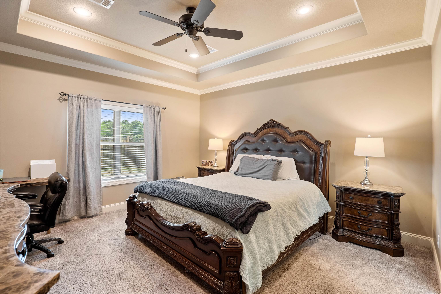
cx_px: 220
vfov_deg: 73.7
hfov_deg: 96.7
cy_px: 147
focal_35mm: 16
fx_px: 196
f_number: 6.3
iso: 1250
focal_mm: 16
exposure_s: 1/80
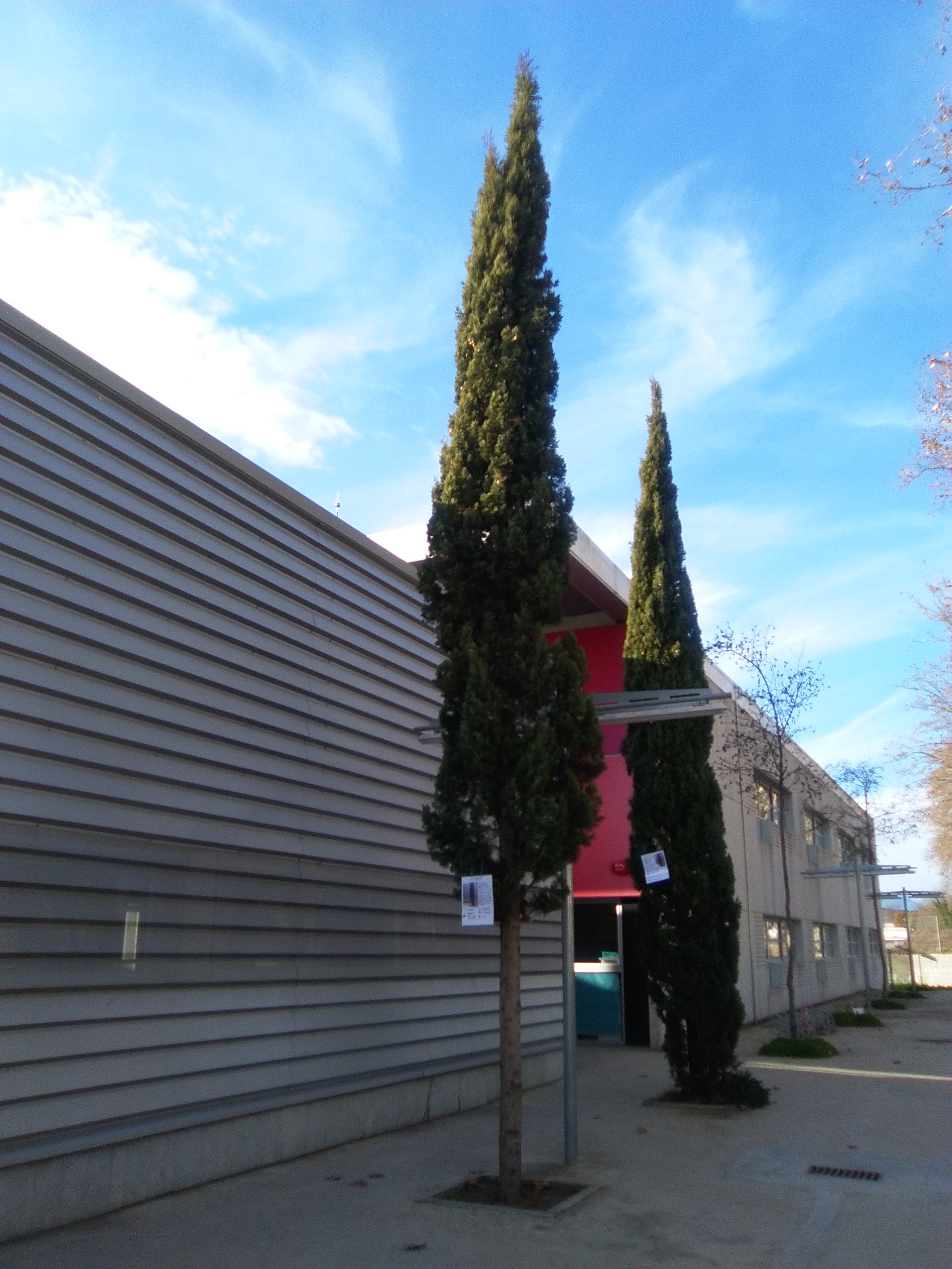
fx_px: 1027
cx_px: 476
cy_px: 634
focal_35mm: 28
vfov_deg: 63.4
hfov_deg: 49.7
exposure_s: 1/646
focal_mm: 2.34
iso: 100
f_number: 2.2
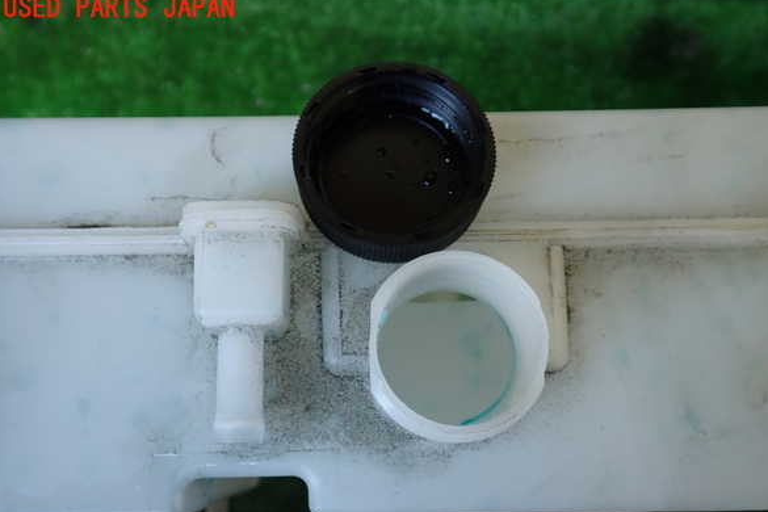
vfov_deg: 41.0
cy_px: 288
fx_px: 683
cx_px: 390
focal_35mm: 32
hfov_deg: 58.7
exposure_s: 1/60
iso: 125
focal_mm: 5.4
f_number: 2.3
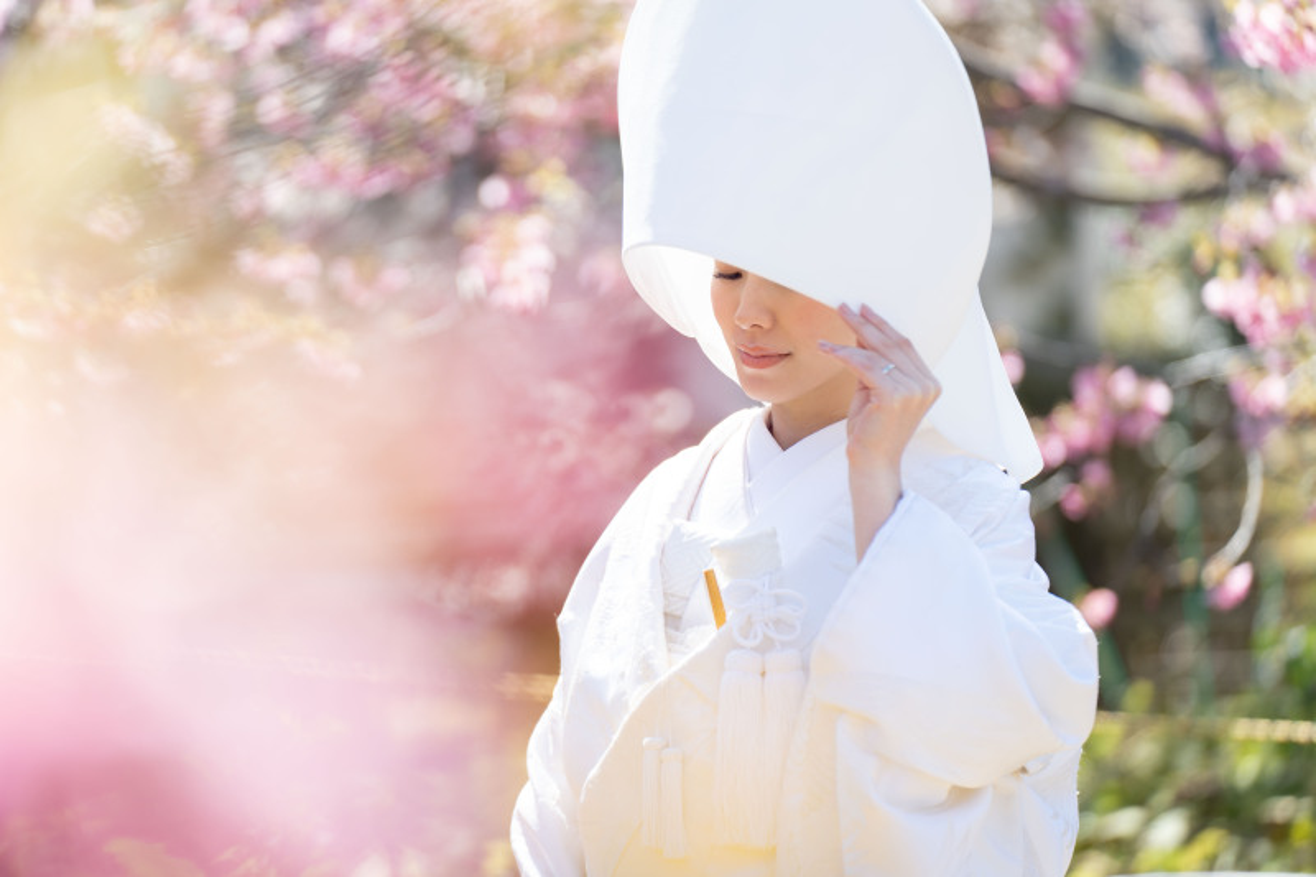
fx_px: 5153
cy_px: 438
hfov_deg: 14.6
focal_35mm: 141
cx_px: 658
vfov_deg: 9.7
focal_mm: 141
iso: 200
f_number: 2.8
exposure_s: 1/1000
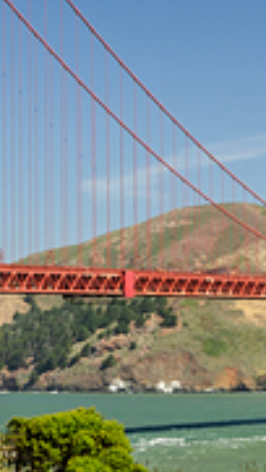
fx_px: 2079
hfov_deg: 7.3
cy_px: 176
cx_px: -18
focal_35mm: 166
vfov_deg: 12.9
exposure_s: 1/100
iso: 100
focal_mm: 32
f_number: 7.1
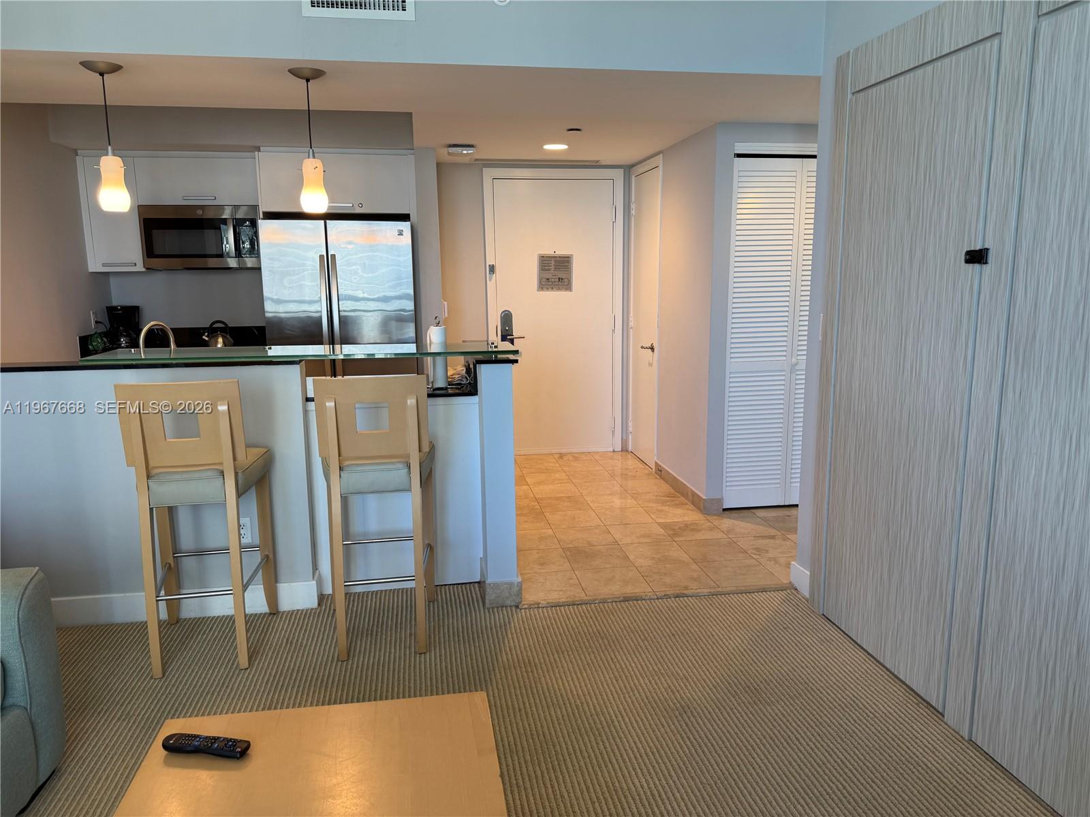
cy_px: 408
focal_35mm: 24
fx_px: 756
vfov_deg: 56.8
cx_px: 545
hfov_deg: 71.6
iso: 100
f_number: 1.78
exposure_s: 1/120
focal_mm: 6.76
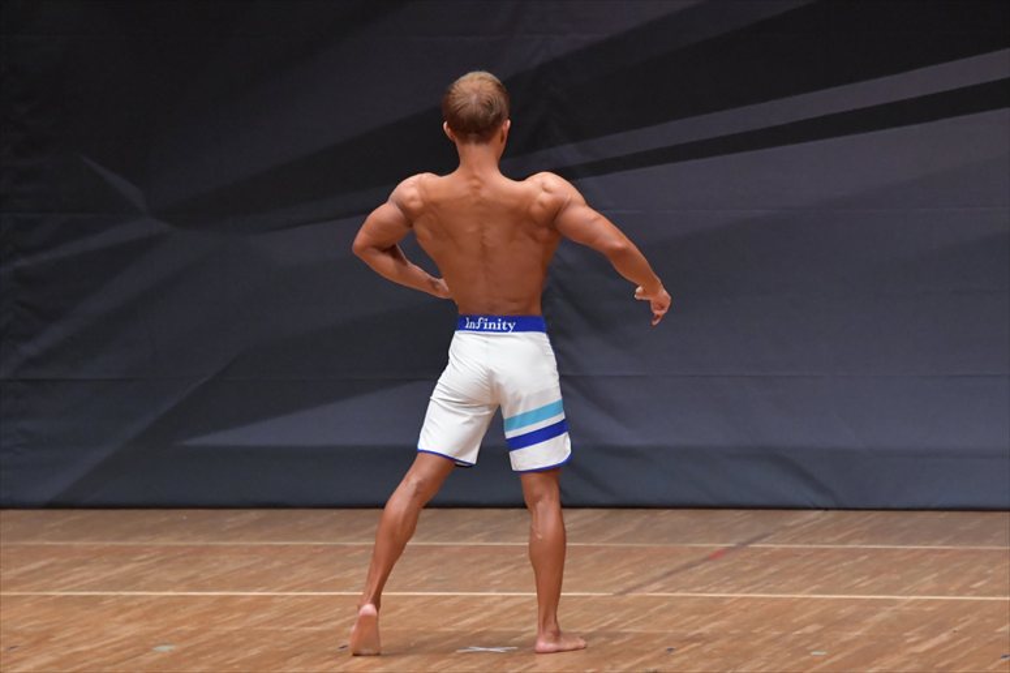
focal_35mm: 285
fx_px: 7992
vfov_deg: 4.8
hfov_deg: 7.2
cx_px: 505
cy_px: 336
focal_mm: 190
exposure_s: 1/400
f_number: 5.6
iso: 6400
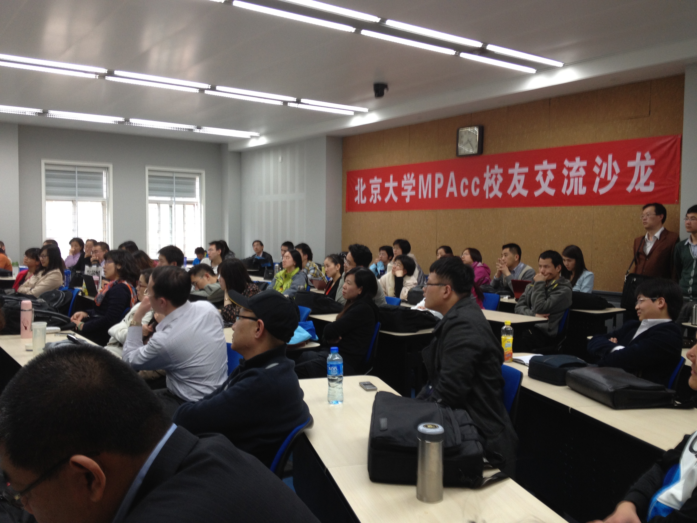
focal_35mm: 35
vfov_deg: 40.7
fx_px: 705
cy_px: 262
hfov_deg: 52.6
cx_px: 348
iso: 80
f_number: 2.4
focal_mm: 4.28
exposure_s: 1/20
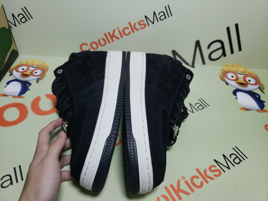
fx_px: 201
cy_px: 100
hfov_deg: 67.3
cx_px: 134
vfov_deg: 53.1
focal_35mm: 26
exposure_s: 1/514
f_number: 1.5
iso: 50
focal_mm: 4.3
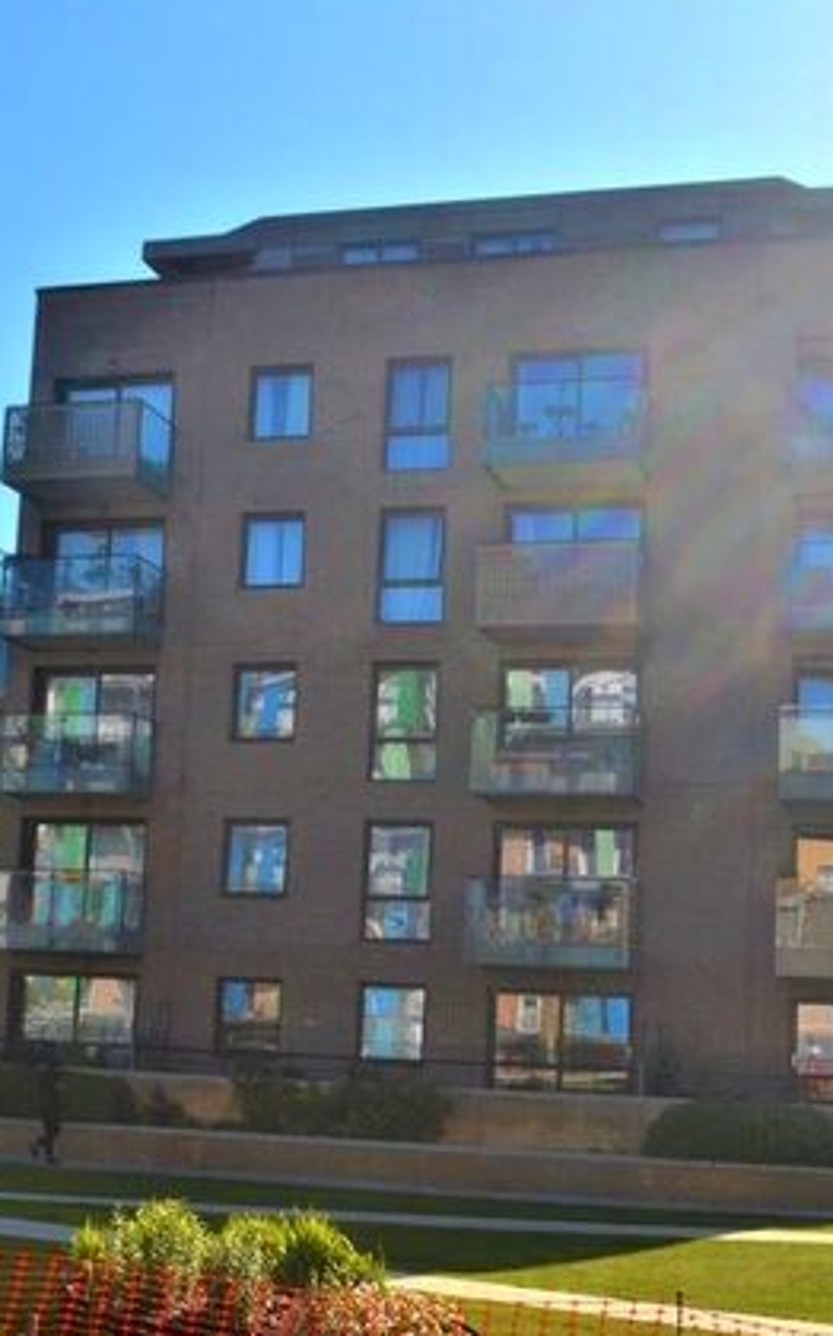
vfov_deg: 39.6
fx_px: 1855
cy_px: 701
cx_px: 378
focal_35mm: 51
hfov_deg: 25.3
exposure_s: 1/200
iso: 100
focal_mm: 20
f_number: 10
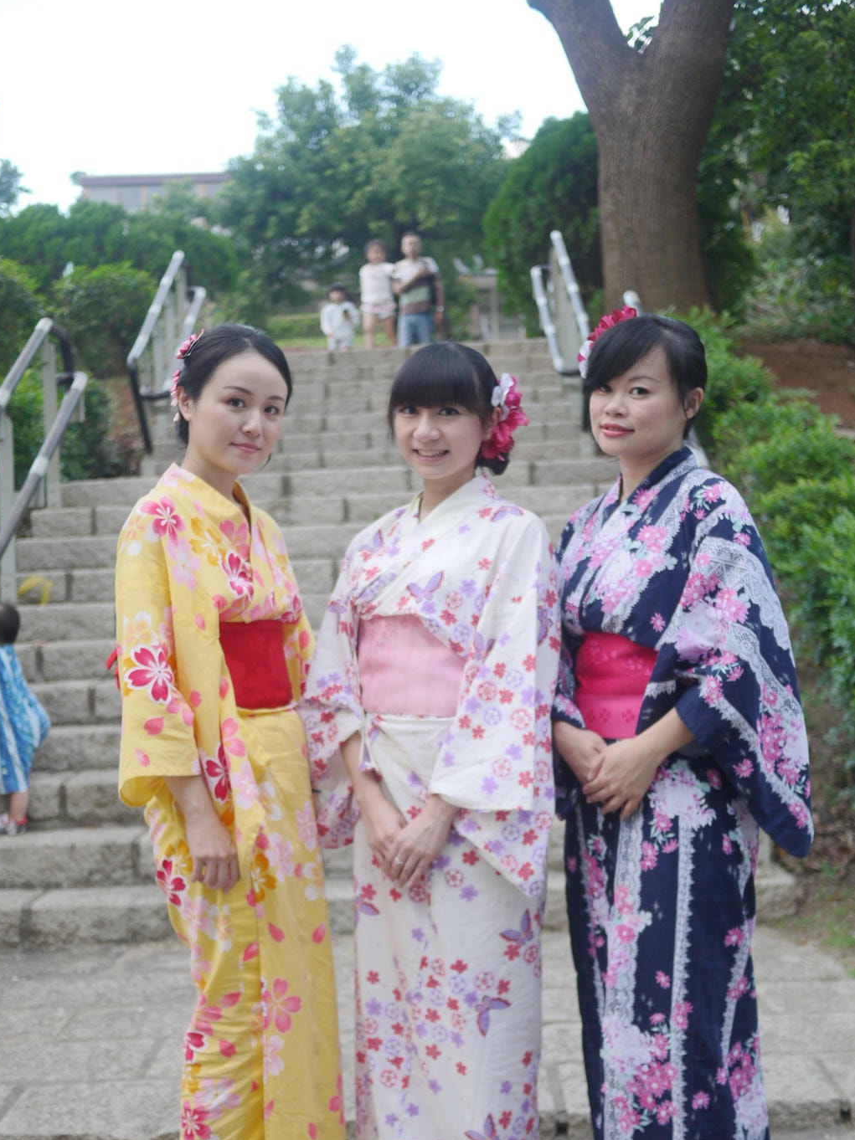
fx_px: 1548
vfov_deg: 40.3
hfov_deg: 30.9
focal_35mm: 47
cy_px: 667
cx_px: 412
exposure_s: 1/200
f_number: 1.7
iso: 160
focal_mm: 20
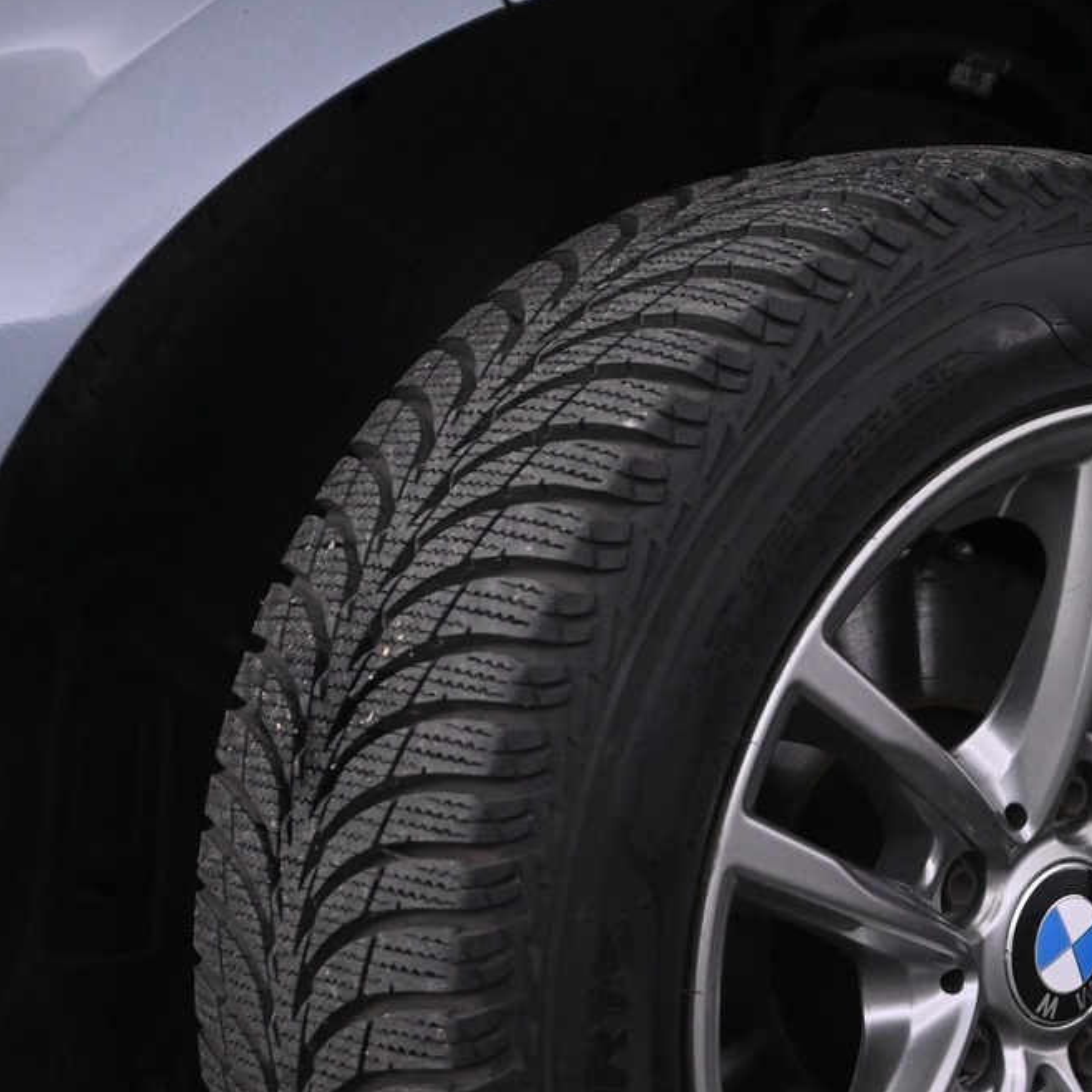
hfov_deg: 24.0
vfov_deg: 24.0
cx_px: 890
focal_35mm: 71
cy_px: 890
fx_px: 2519
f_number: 5
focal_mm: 22.5
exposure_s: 1/100
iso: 3200
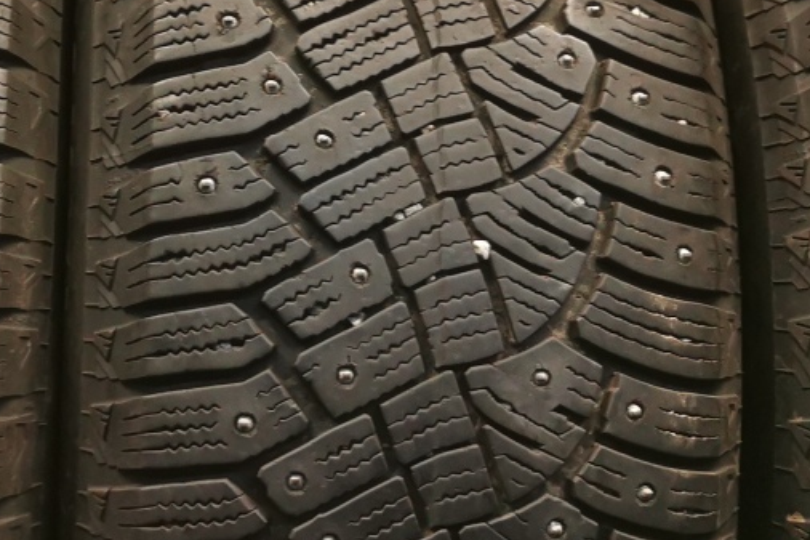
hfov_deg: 24.4
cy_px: 83
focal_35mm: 81
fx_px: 1822
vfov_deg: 16.7
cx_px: 92
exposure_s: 1/50
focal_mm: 5.56
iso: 160
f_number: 1.6
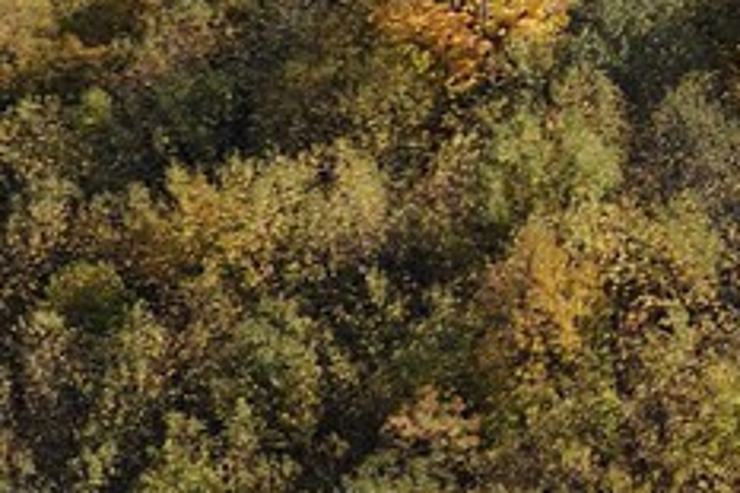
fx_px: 9305
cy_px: -455
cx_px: 1756
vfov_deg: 3.0
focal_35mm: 453
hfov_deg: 4.5
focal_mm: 66
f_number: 5
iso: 200
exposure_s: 1/640
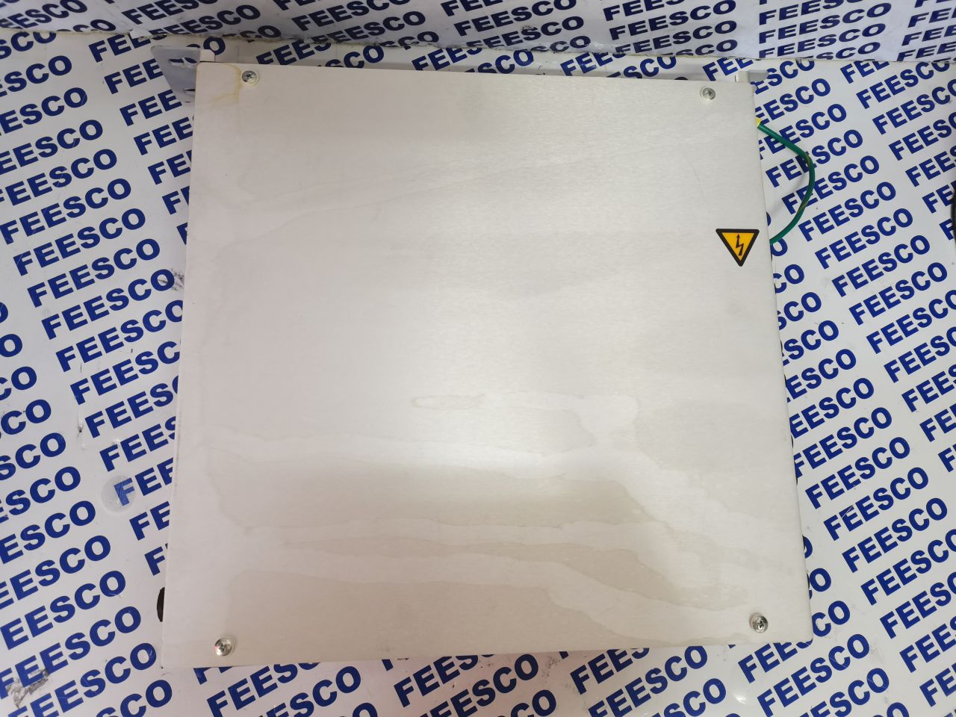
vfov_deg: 53.1
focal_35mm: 26
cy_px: 358
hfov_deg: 67.3
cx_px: 478
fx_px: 718
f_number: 1.8
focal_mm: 5.58
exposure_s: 1/33.3
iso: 500
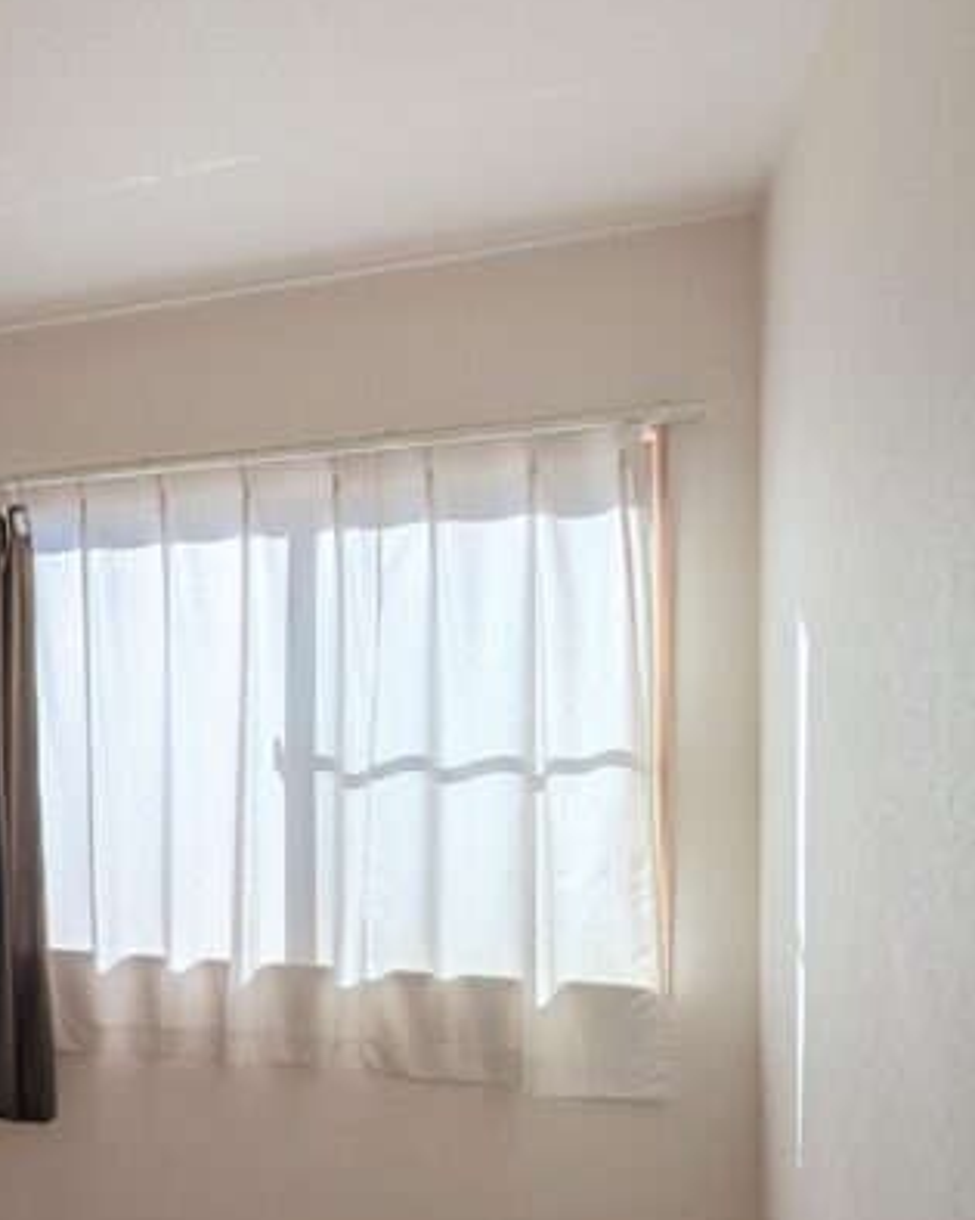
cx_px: -57
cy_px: 771
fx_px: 1191
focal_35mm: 33
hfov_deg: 38.2
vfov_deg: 53.6
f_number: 2.2
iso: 45
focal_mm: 1.95
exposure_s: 1/589
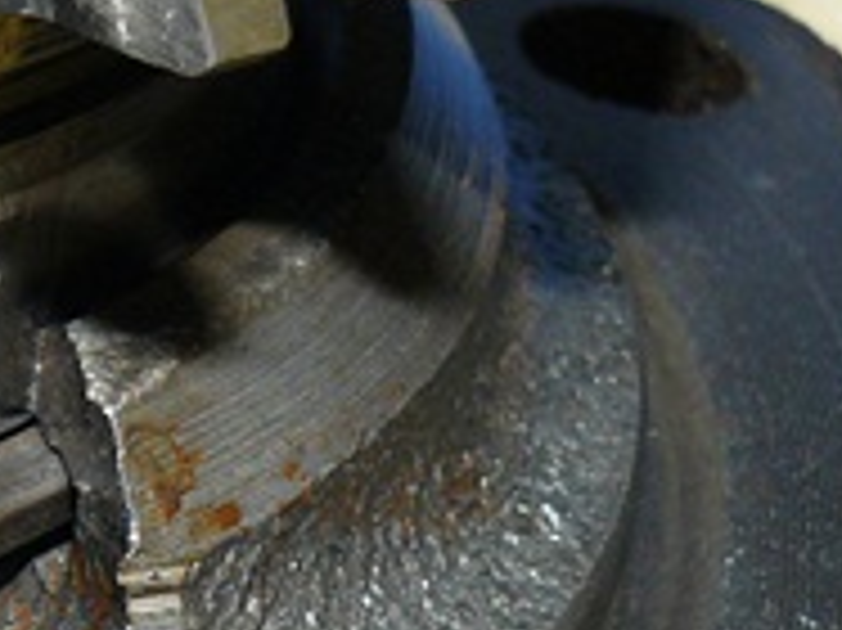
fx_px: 3598
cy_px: 518
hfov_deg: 12.5
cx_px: -536
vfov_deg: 10.0
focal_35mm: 148
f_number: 4
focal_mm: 6
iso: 100
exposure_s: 1/30
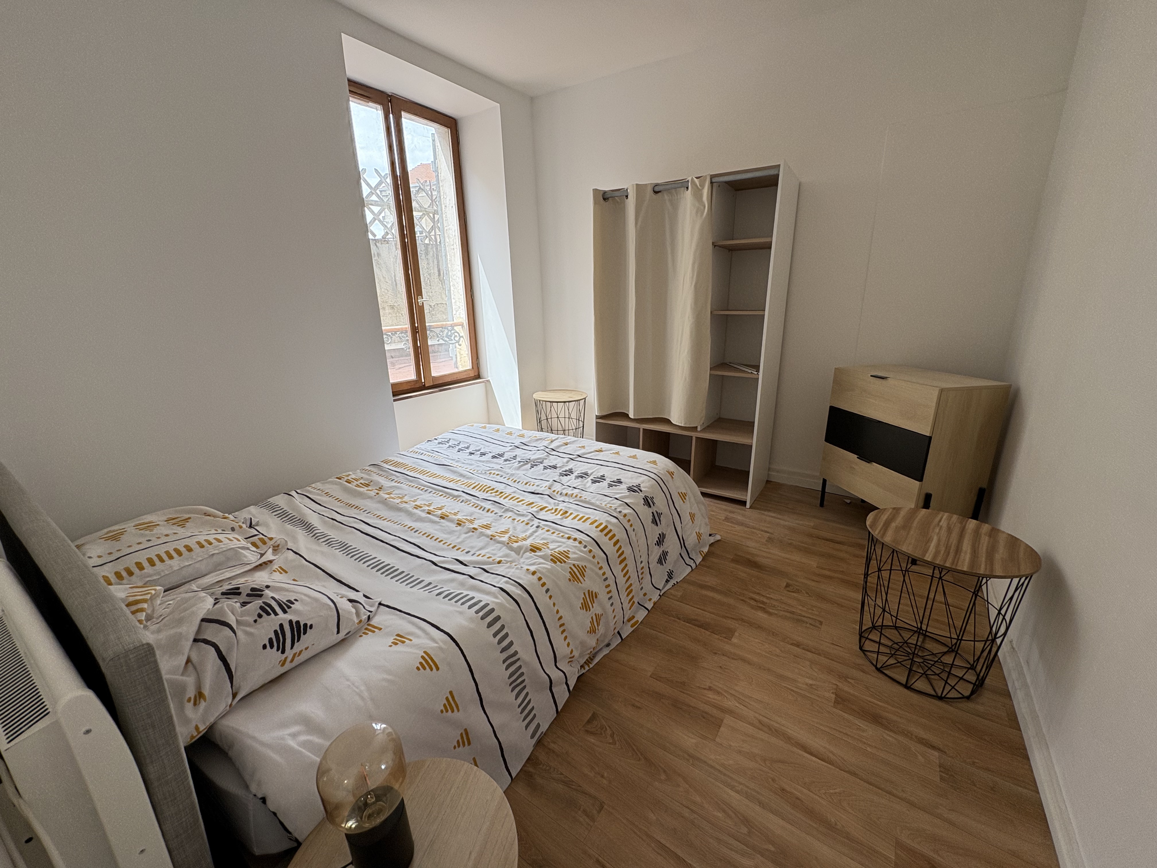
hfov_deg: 102.1
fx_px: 468
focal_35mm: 14
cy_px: 434
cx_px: 578
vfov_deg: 85.7
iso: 64
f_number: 2.2
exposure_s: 1/202
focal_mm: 2.22
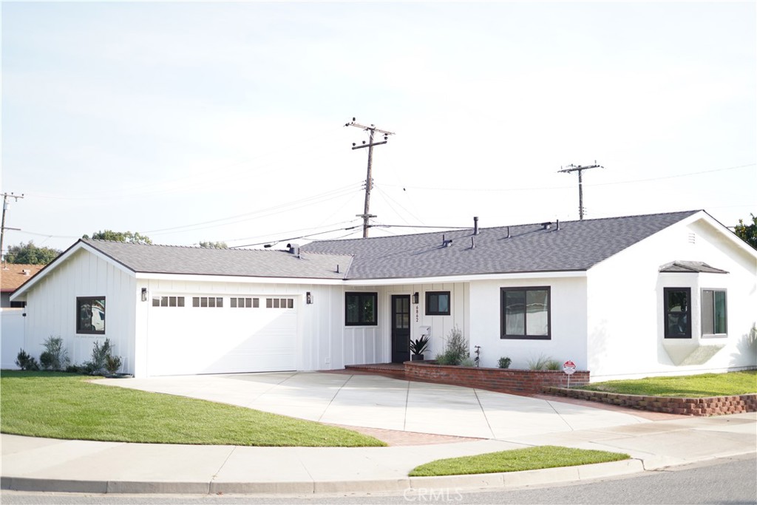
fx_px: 1051
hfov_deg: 39.6
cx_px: 378
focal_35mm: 50
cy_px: 252
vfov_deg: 27.0
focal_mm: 50
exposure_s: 1/2000
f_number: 1.8
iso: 200
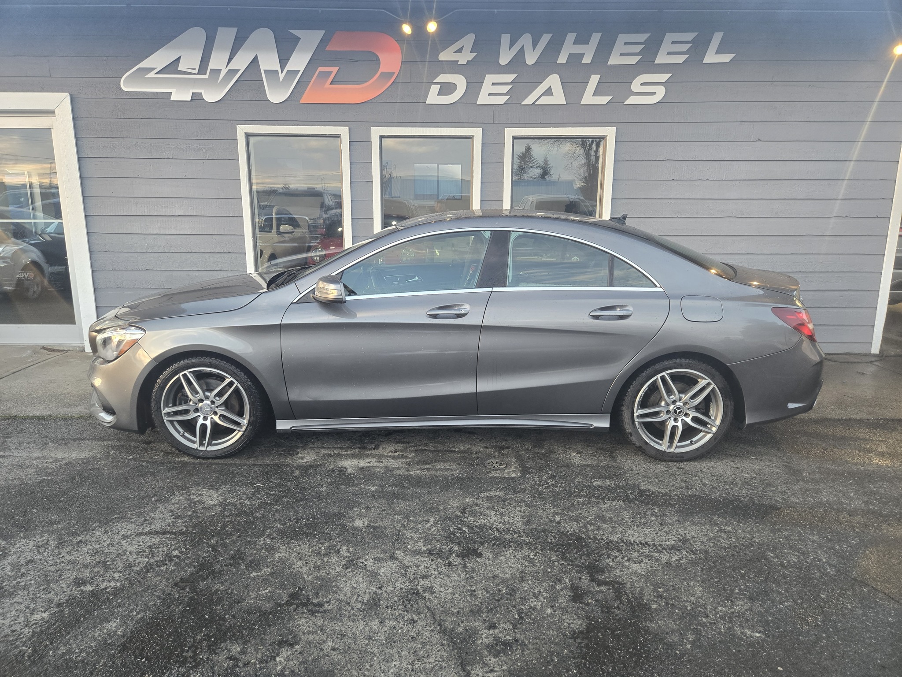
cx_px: 451
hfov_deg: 73.9
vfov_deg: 58.9
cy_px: 338
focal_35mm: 23
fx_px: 599
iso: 125
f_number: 1.8
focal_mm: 5.4
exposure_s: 1/120
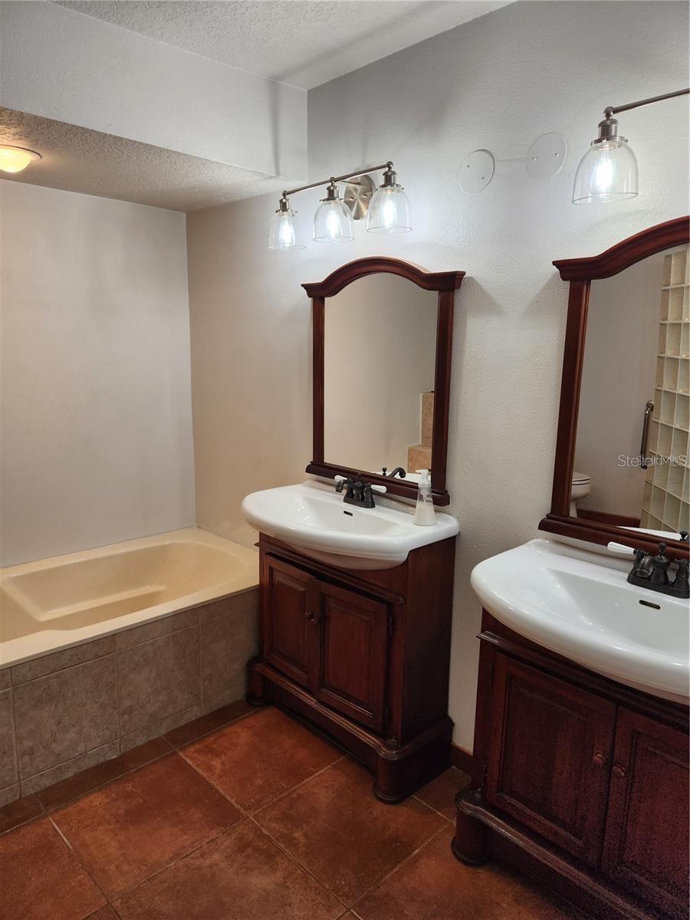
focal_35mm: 23
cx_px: 345
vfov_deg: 73.9
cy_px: 460
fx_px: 611
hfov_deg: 58.9
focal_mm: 5.4
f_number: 1.8
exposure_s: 1/120
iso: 64
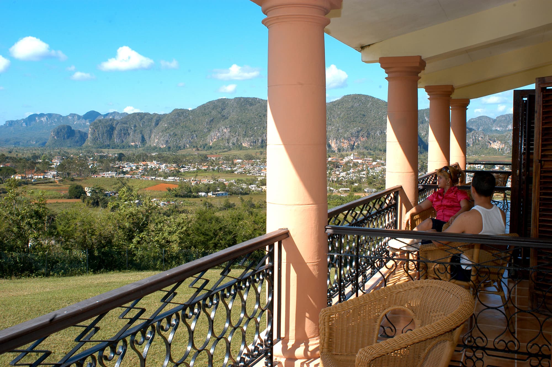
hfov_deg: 53.2
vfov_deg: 36.8
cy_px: 184
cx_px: 276
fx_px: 552
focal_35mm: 36
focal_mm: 24
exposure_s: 1/180
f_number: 10
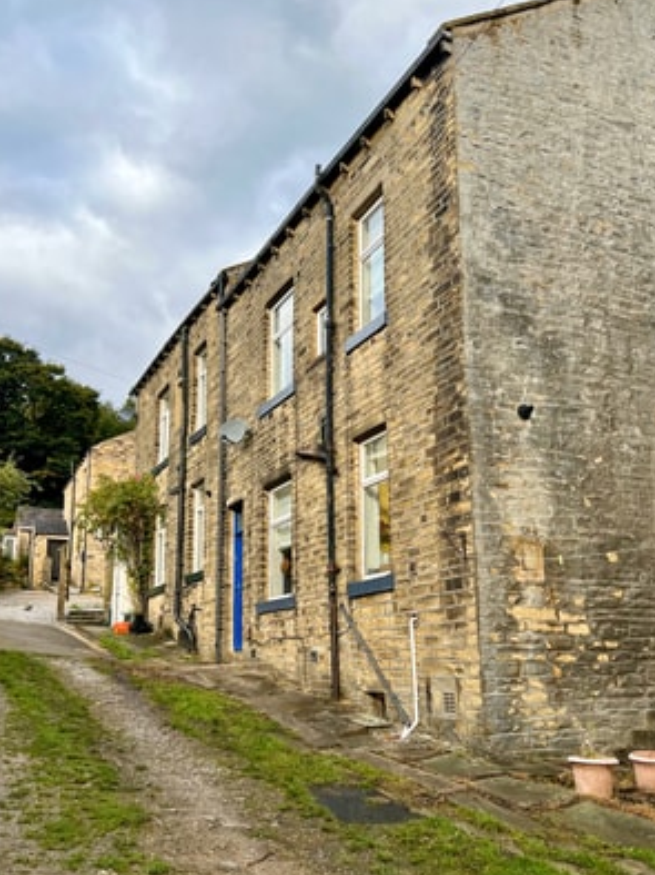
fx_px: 833
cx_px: 339
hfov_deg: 42.9
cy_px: 484
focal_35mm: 33
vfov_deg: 55.3
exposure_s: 1/873
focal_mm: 5.7
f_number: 1.5
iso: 50
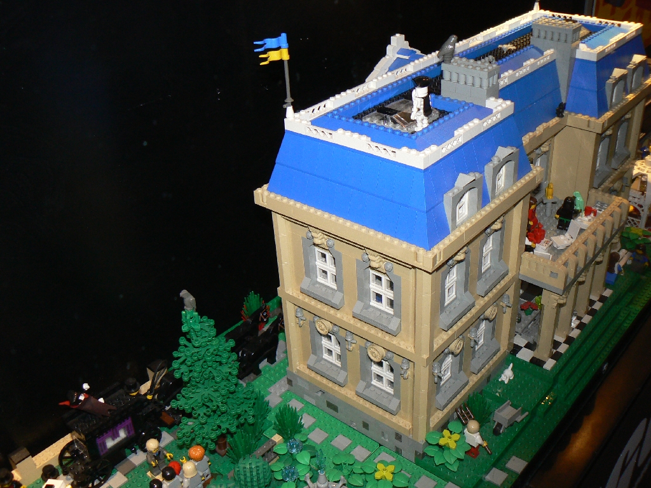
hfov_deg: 51.4
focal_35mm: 36
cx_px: 326
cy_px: 244
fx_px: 677
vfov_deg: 39.7
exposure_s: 1/30
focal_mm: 6
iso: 100
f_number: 2.8
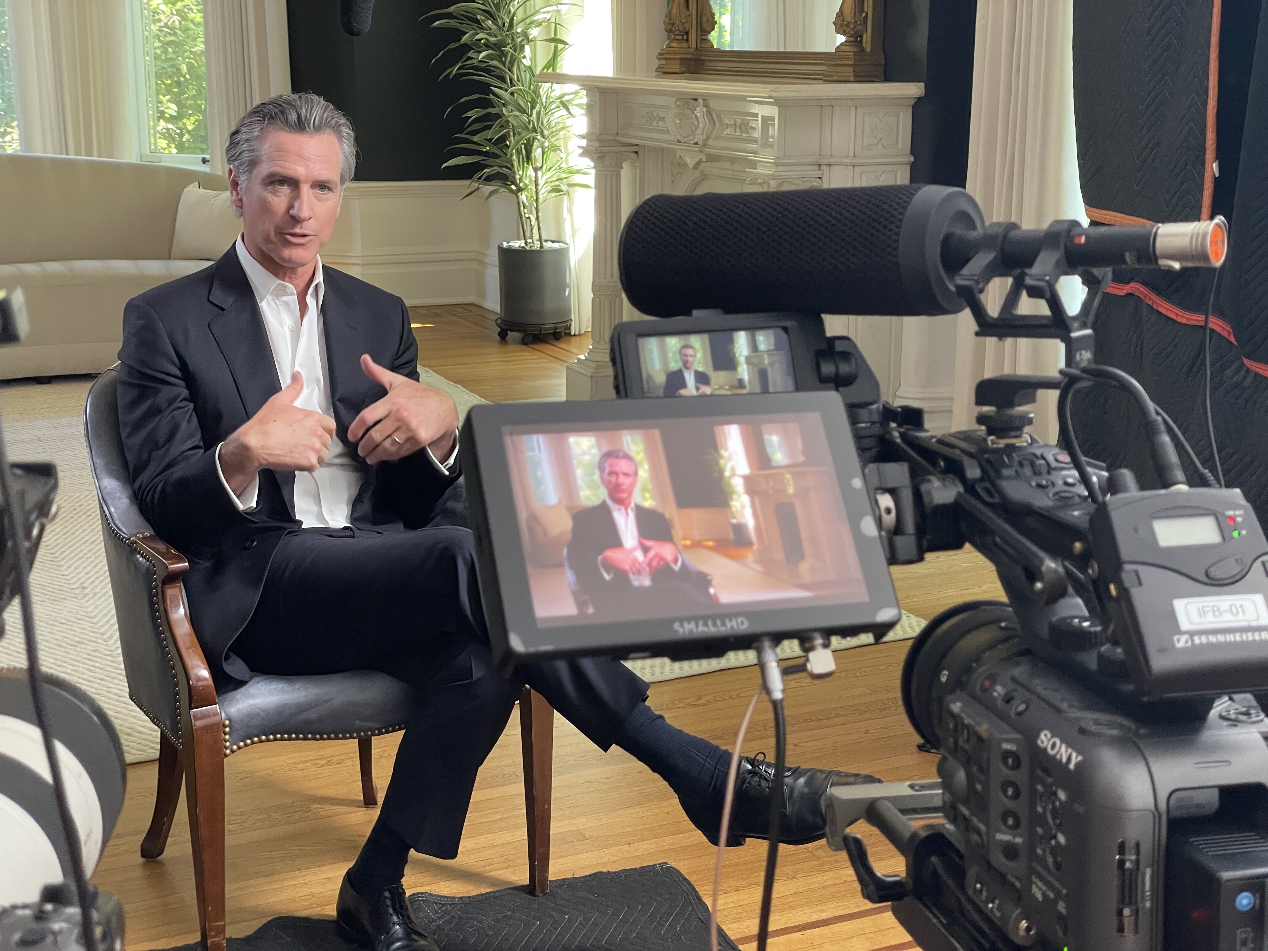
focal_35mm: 52
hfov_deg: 36.8
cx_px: 634
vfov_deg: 28.0
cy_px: 476
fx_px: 1905
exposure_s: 1/60
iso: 200
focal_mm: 6
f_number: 2
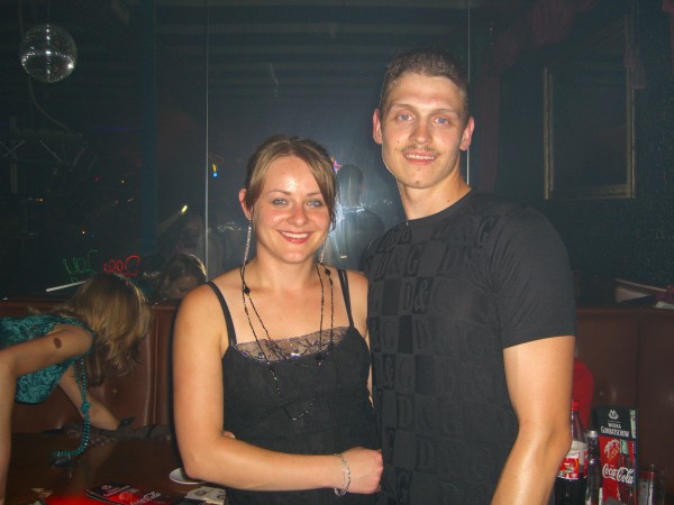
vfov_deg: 37.7
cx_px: 337
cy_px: 252
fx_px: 740
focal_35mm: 38
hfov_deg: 49.0
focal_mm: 7.9
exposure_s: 1/60
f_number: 2.8
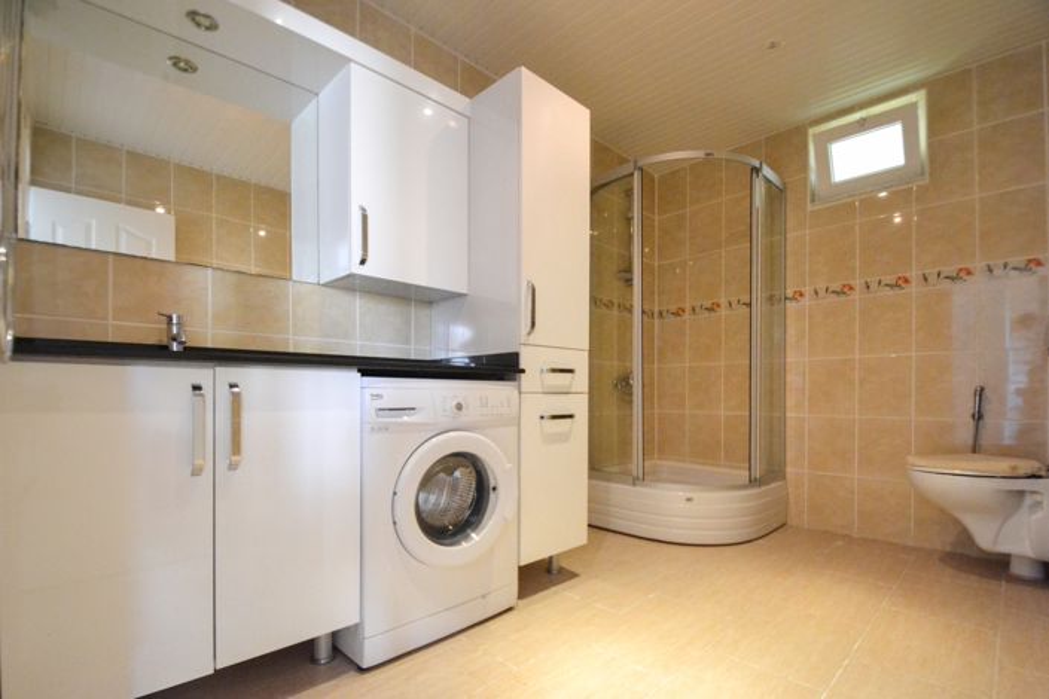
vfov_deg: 40.0
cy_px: 350
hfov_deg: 57.2
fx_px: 962
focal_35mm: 33
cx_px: 524
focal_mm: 22
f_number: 4.5
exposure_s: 1/60
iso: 2800
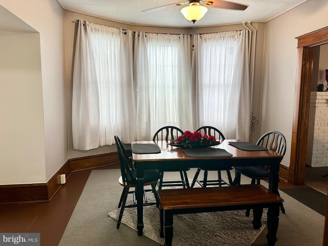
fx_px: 227
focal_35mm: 24
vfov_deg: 56.8
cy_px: 123
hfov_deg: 71.6
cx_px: 164
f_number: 1.78
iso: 160
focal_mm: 6.86
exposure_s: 1/60
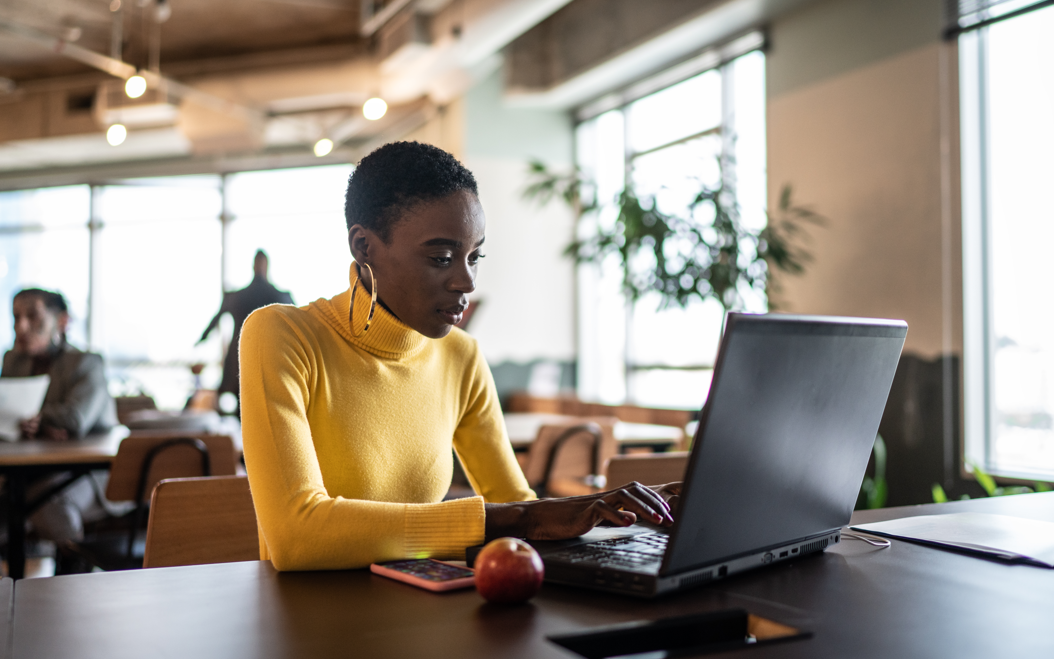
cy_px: 324
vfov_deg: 35.3
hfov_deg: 54.0
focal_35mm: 36
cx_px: 524
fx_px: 1034
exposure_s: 1/400
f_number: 1.4
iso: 800
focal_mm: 35
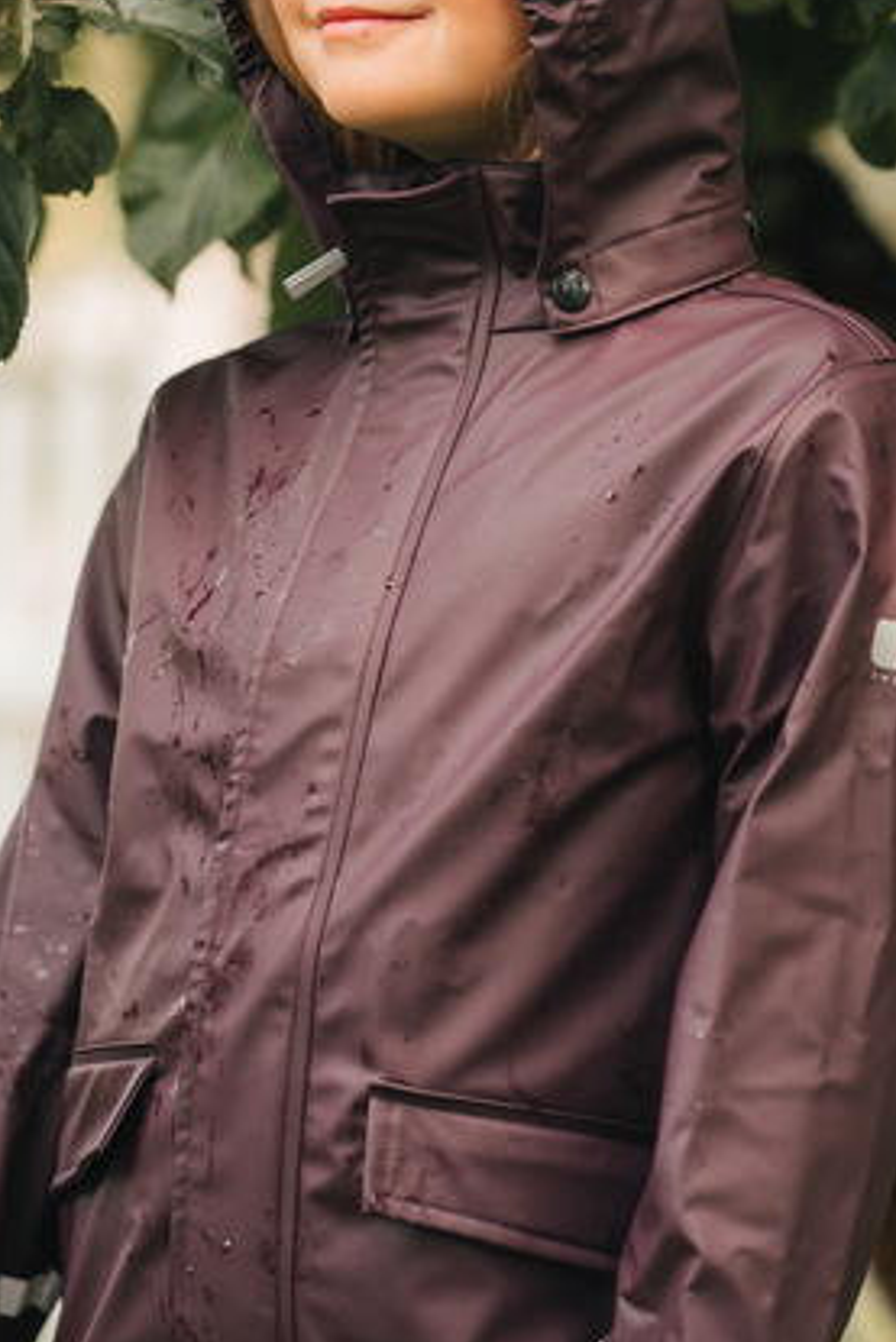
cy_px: 485
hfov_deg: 10.3
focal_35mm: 133
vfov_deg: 15.4
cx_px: 484
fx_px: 4961
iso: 320
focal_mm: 85
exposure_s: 1/500
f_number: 2.8
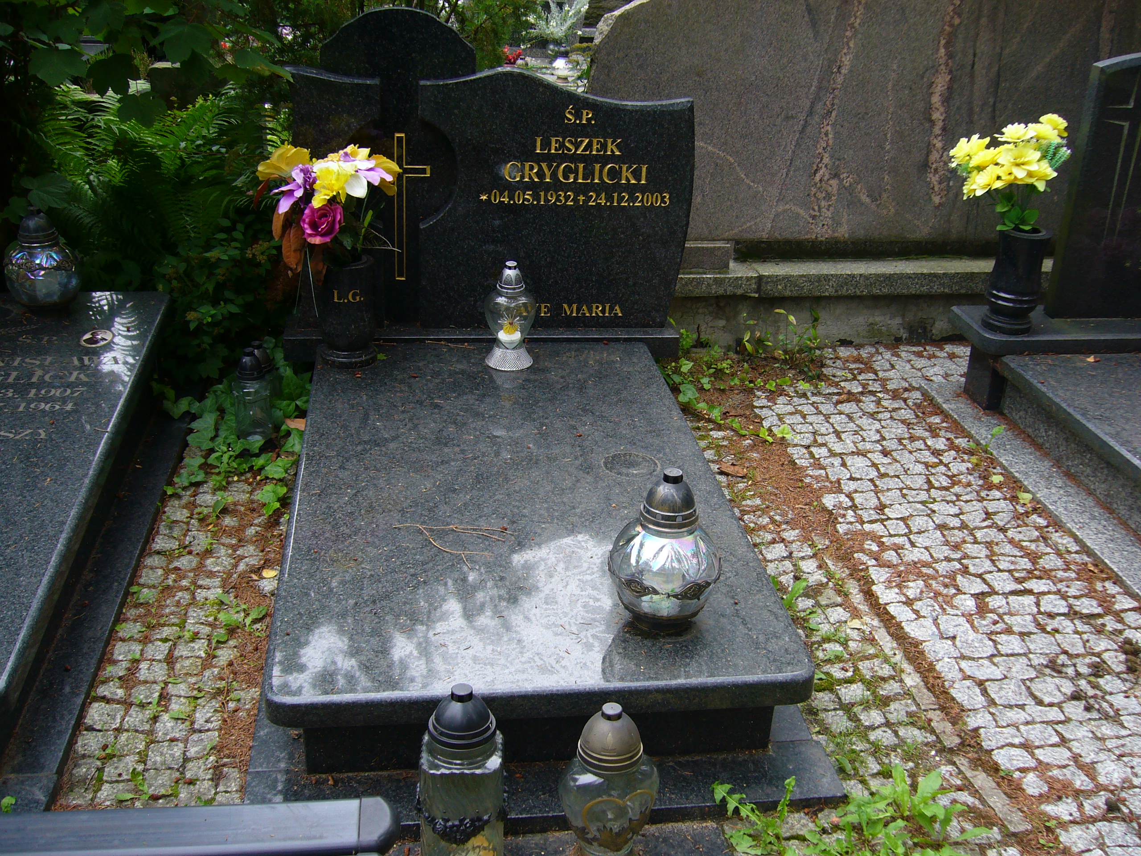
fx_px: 1154
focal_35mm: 35
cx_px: 570
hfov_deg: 52.6
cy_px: 428
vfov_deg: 40.7
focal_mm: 5.8
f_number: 2.8
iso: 80
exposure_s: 1/160
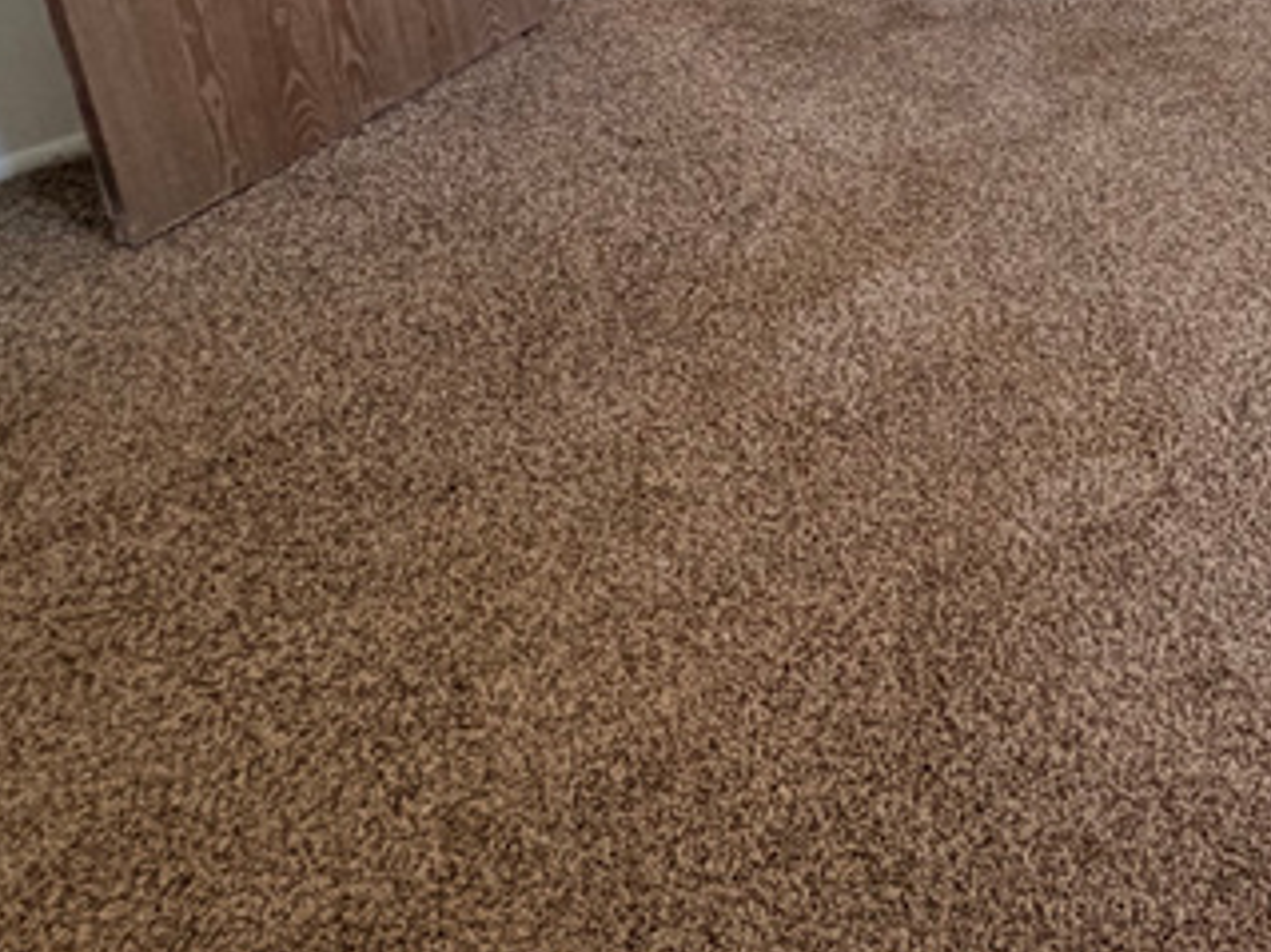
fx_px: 1652
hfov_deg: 36.6
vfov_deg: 28.0
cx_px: 1347
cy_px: -203
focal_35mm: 45
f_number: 2.2
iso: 320
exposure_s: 1/84
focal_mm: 2.22
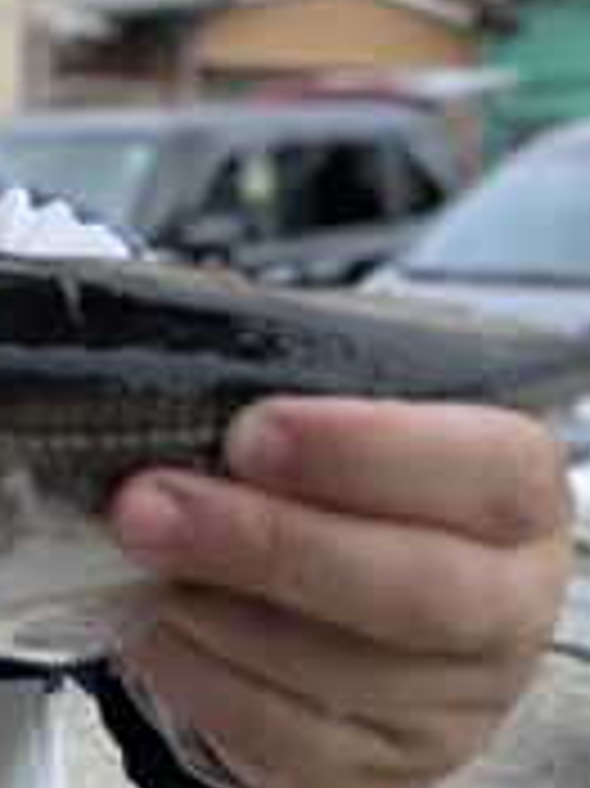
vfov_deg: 20.5
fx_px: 2162
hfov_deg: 14.3
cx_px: -347
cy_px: 225
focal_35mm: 95
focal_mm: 4.25
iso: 25
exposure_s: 1/597
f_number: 1.8
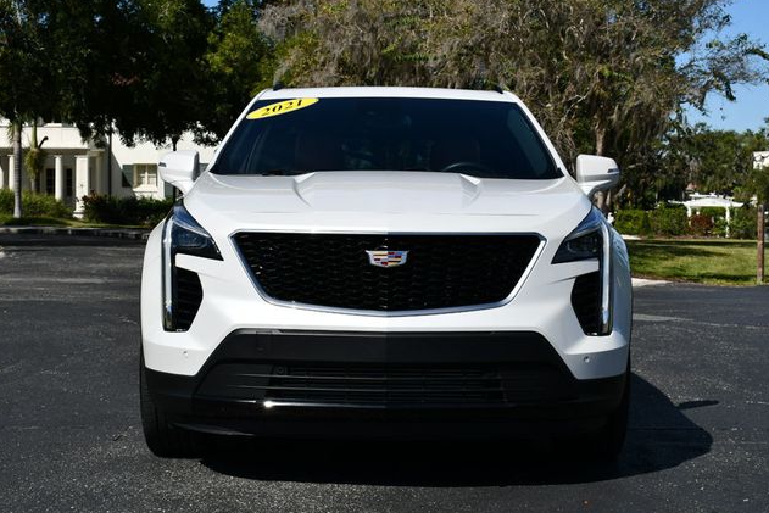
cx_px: 383
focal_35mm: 65
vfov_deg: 20.9
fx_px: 1389
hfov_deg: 31.0
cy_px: 255
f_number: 10
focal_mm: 32
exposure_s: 1/400
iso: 100
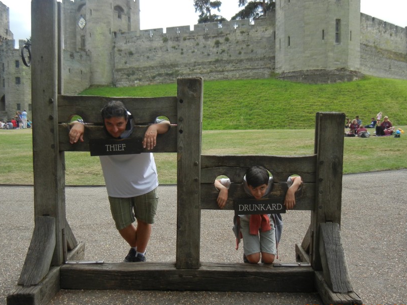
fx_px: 447
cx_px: 205
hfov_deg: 49.0
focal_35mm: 38
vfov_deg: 37.7
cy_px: 158
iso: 160
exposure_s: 1/658
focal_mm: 5.4
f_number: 3.5
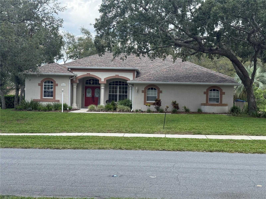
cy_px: 100
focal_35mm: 48
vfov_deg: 30.3
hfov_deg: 39.7
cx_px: 133
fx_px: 369
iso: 100
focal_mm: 6.76
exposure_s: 1/1883
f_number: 1.78
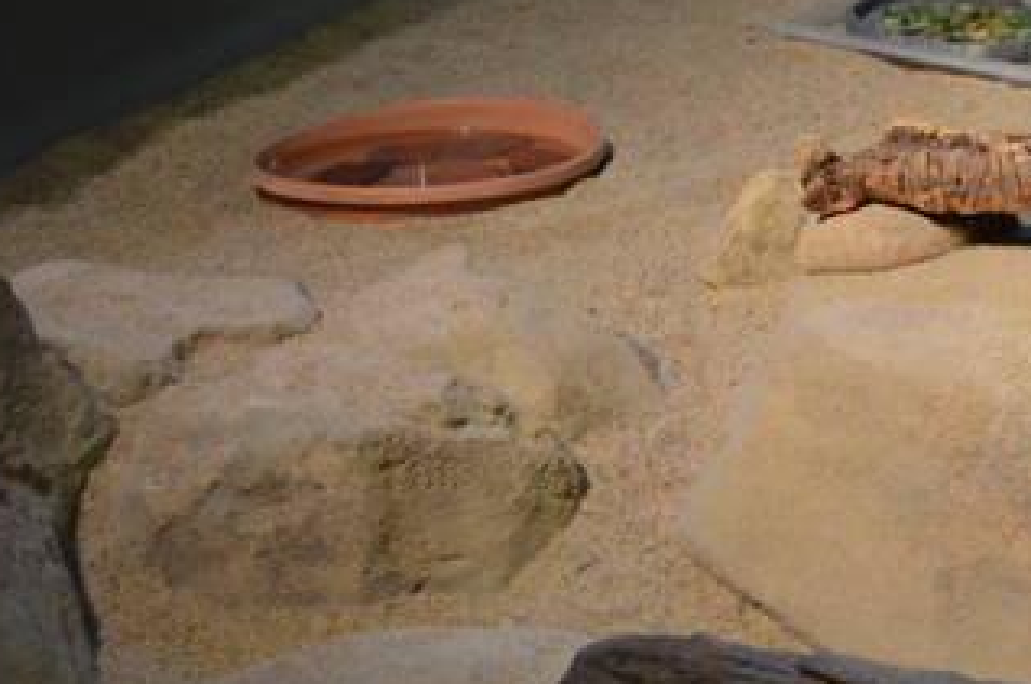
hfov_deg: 12.4
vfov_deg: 9.0
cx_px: 1884
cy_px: -126
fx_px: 4318
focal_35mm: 151
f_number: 4
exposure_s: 1/60
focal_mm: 20
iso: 800
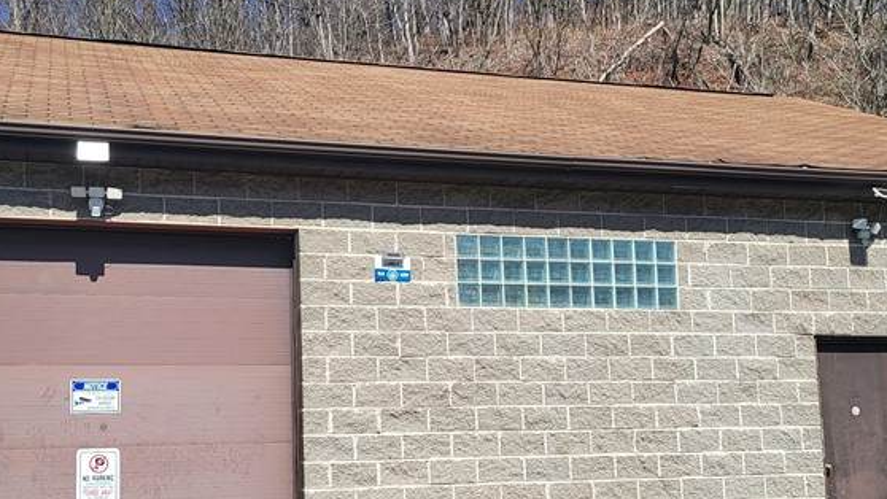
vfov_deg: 24.7
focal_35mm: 48
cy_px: 359
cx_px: 391
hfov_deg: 42.8
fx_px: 1129
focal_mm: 5
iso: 40
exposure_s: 1/2105
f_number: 1.8
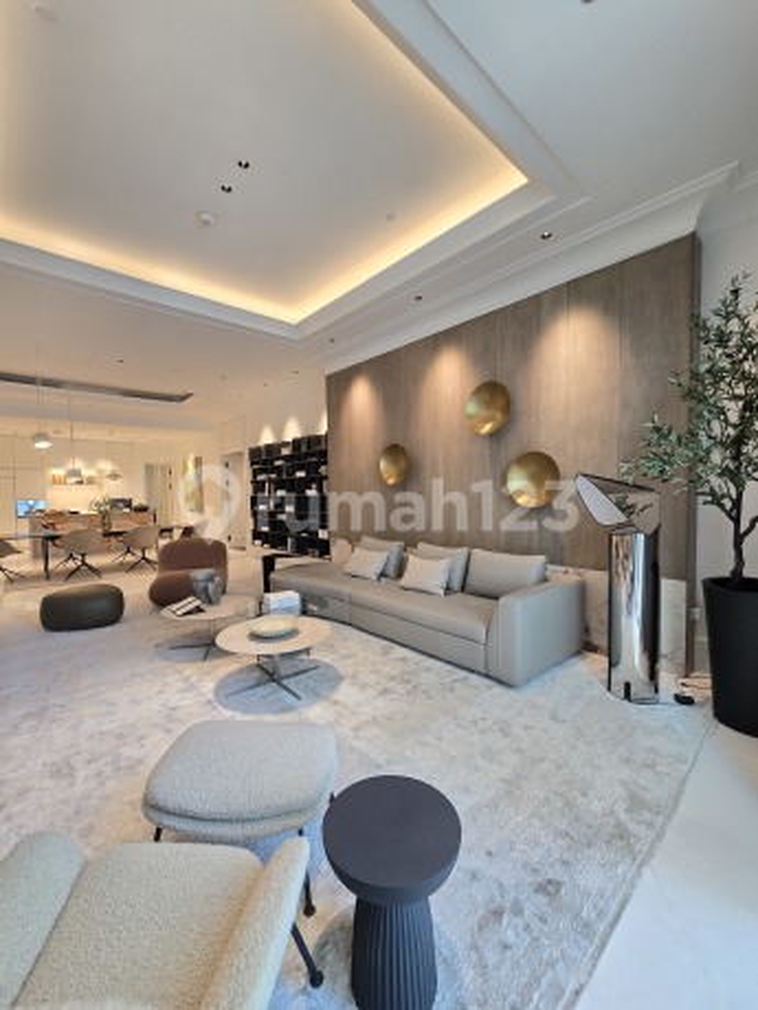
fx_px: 380
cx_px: 379
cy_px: 505
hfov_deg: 89.9
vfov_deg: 106.2
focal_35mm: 13
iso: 100
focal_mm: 2.2
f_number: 2.2
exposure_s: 1/50
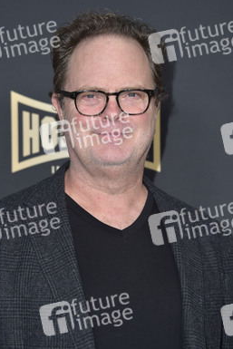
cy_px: 179
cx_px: 113
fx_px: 1009
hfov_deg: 13.2
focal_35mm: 104
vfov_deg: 19.6
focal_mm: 100
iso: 320
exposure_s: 1/250
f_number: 6.3
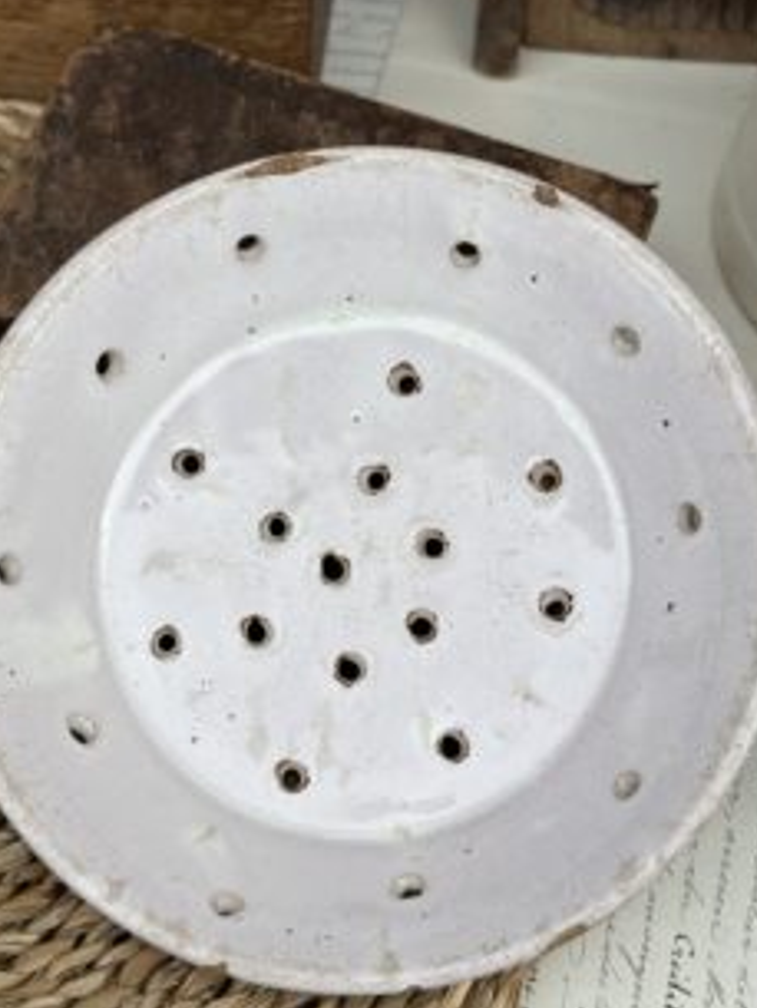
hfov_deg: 23.3
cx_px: 370
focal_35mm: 63
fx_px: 1836
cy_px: 426
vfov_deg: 30.7
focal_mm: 6.86
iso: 80
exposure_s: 1/719
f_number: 1.78
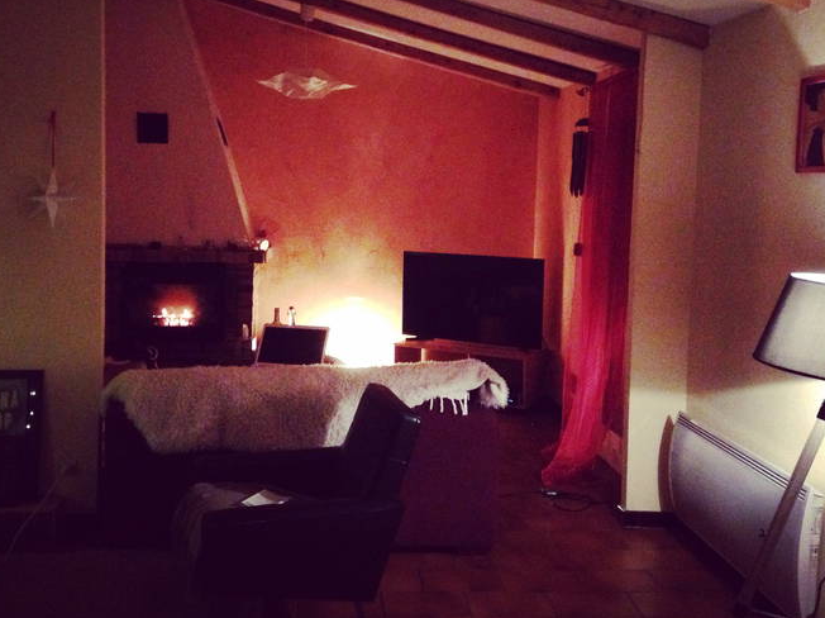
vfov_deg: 35.8
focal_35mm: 40
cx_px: 383
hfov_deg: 46.8
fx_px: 953
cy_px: 247
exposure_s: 1/15
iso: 800
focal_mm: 4.12
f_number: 2.4
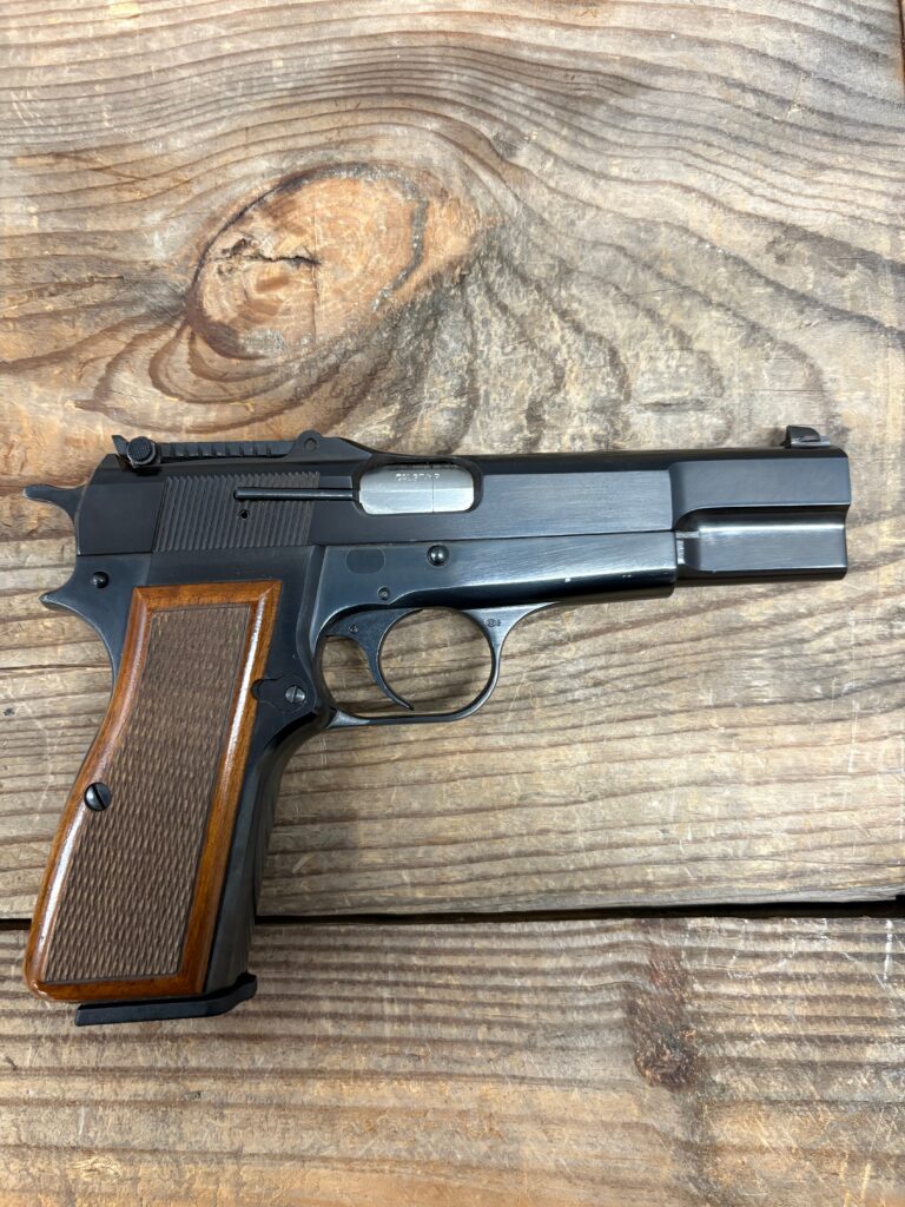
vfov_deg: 67.3
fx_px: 906
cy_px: 604
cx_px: 452
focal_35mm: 26
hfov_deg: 53.1
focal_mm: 5.96
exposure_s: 1/60
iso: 320
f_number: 1.6
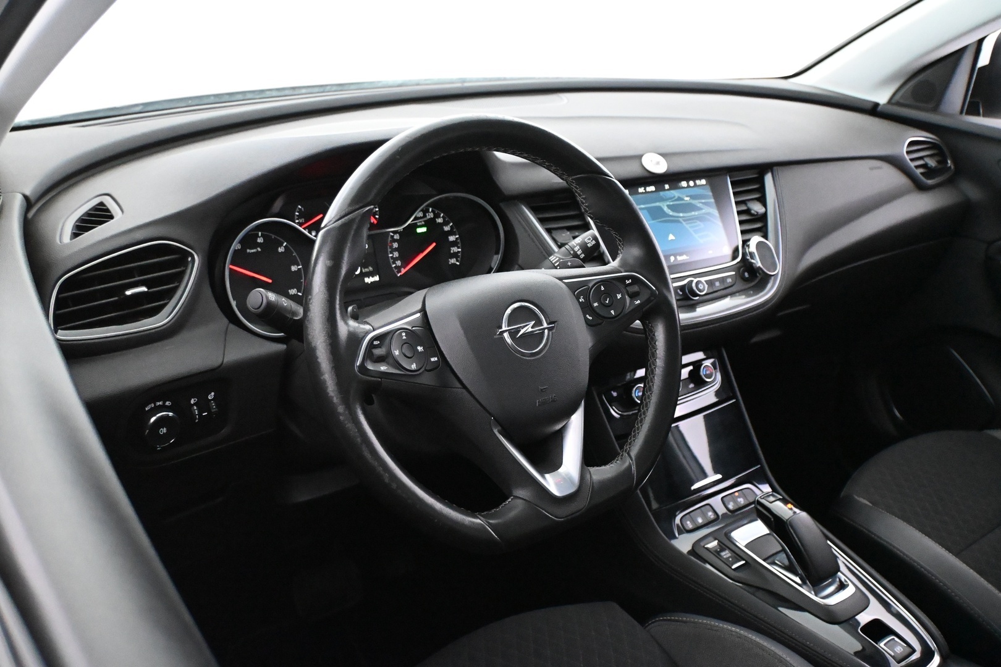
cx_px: 500
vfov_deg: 40.0
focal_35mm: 33
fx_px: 918
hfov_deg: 57.2
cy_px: 334
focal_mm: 22
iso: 10000
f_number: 4
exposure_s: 1/60
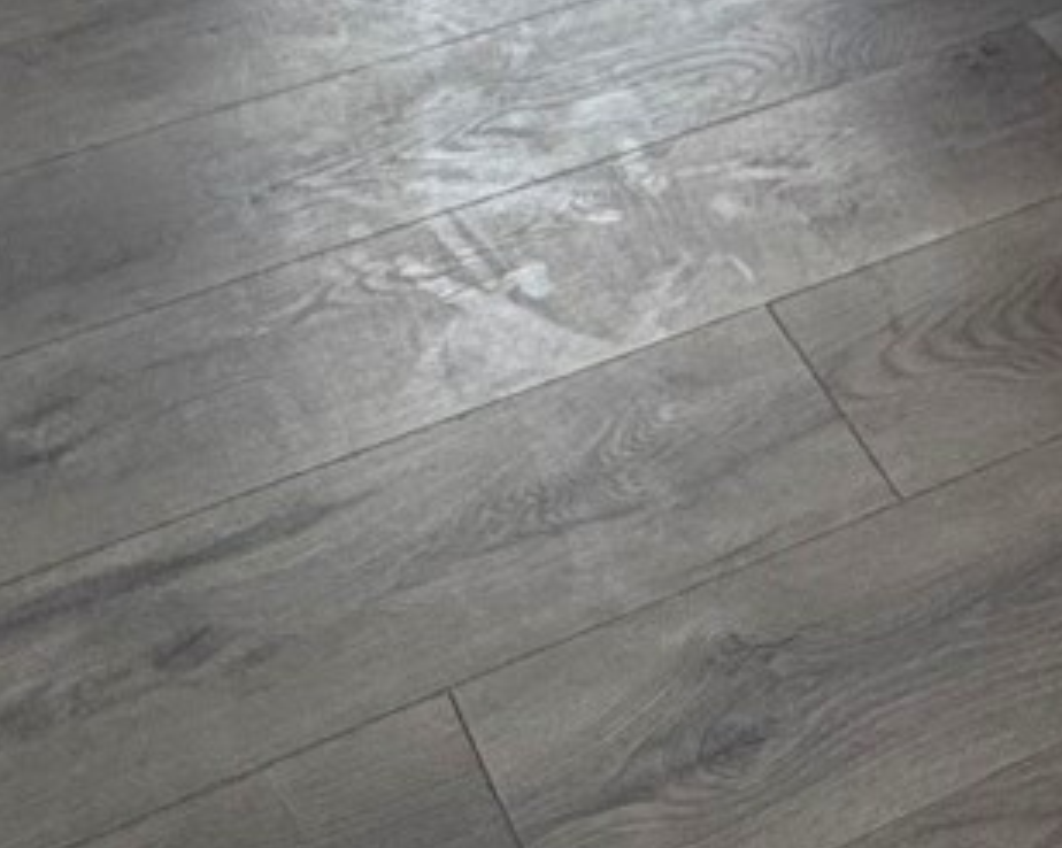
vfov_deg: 12.7
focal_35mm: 91
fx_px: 2858
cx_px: 931
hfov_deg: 20.7
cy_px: -1231
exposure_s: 1/162
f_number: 2.2
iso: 40
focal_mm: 2.22
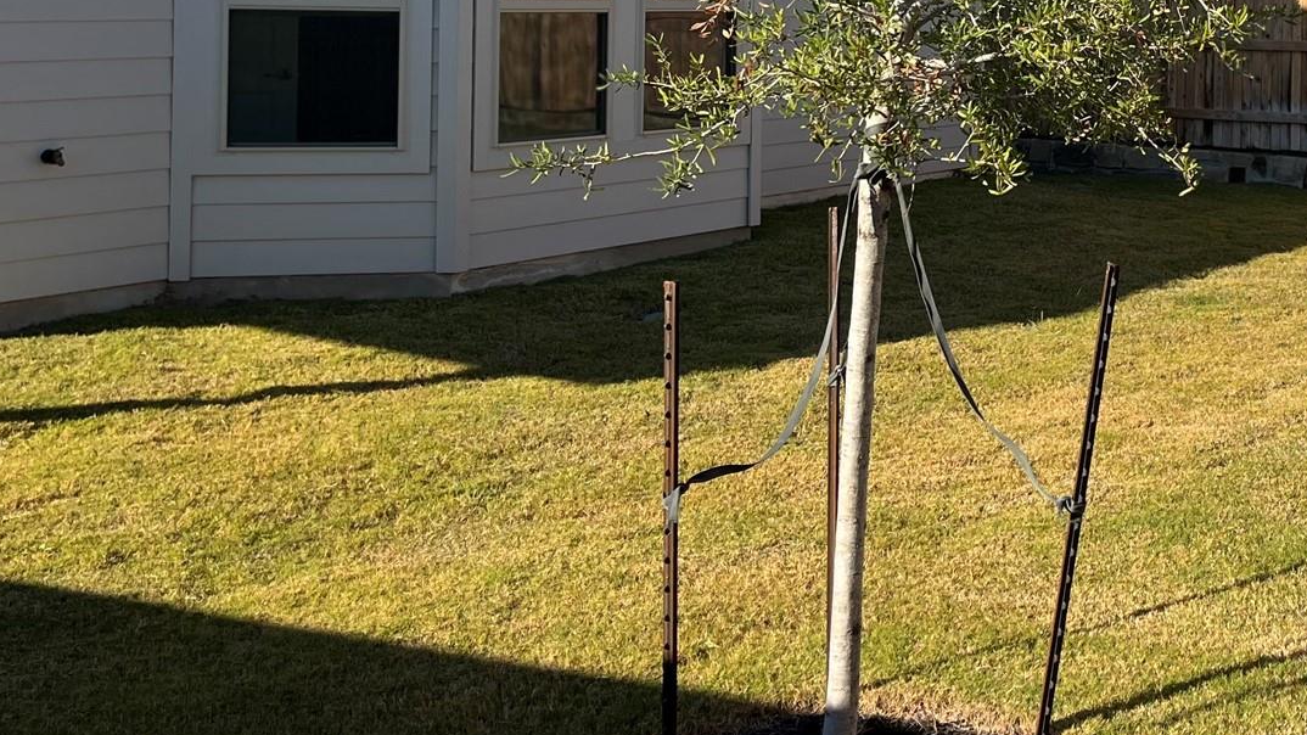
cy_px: 12
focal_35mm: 54
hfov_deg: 36.7
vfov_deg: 21.5
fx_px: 1871
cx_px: 1110
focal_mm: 5.1
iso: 50
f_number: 1.6
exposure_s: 1/3049
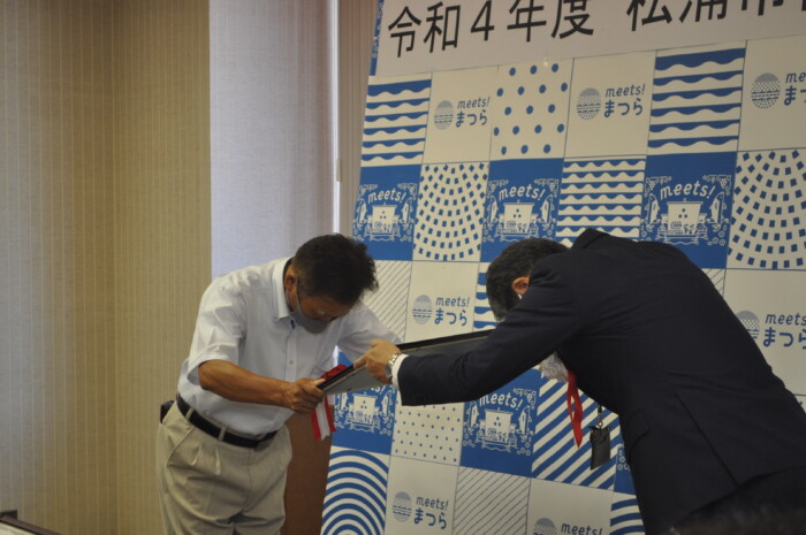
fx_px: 1610
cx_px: 403
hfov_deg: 28.1
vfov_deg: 18.9
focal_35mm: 72
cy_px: 268
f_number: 5.3
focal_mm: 48
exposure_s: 1/60
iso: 450
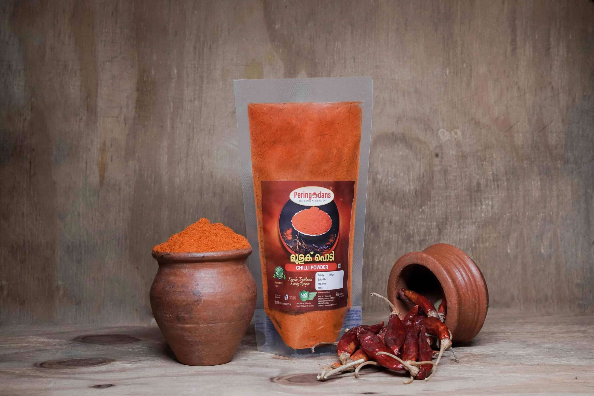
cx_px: 297
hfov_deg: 28.8
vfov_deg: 19.5
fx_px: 1155
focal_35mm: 70
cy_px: 198
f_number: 13
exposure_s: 1/500
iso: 4000
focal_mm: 70
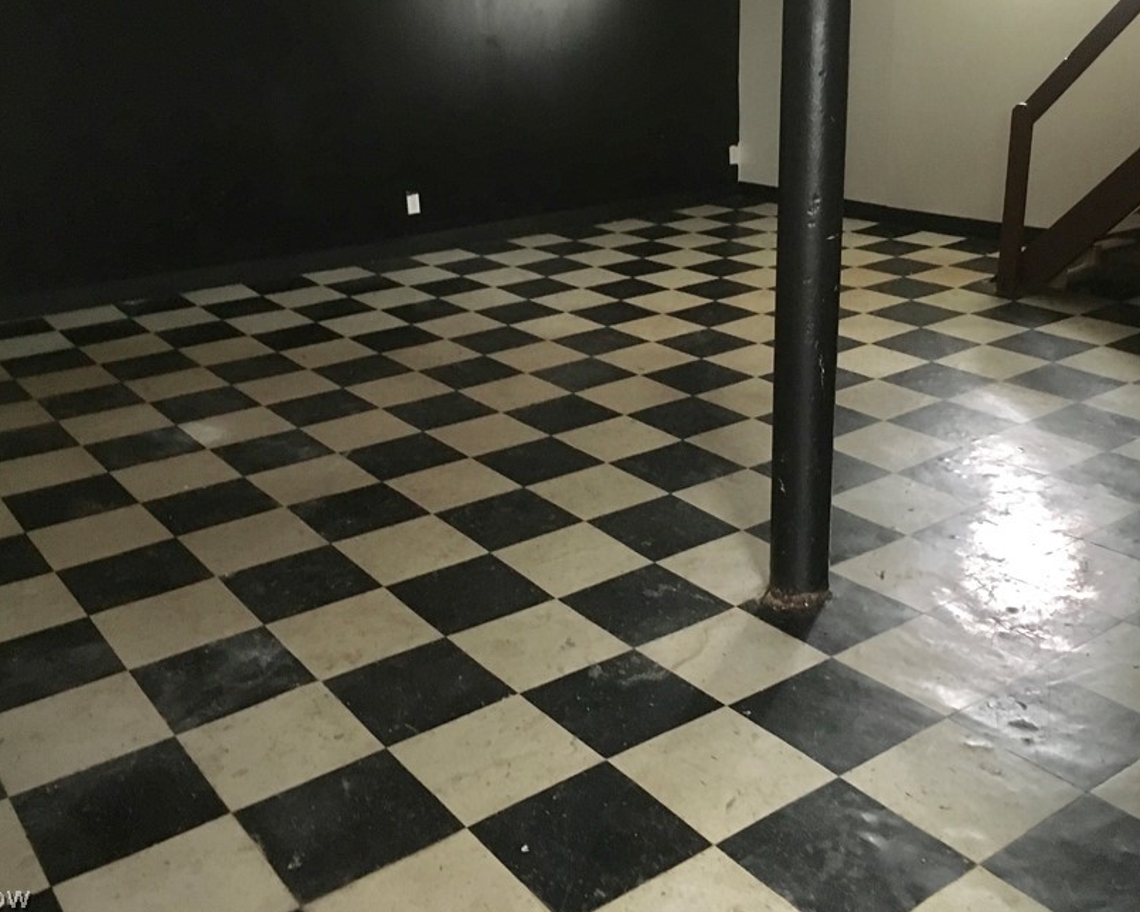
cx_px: 609
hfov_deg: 50.2
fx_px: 1215
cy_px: 377
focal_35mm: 36
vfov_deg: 41.0
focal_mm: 4.15
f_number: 2.2
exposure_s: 1/15
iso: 400
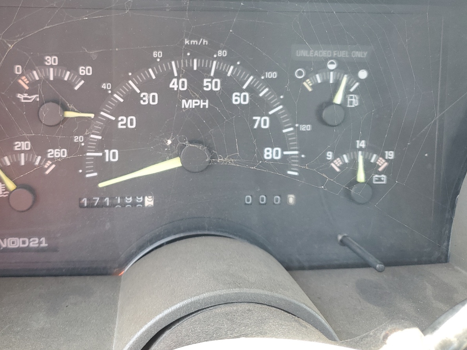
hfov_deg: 52.0
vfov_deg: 40.3
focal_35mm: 35
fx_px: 472
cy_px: 123
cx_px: 173
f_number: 1.5
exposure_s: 1/60.2
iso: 50
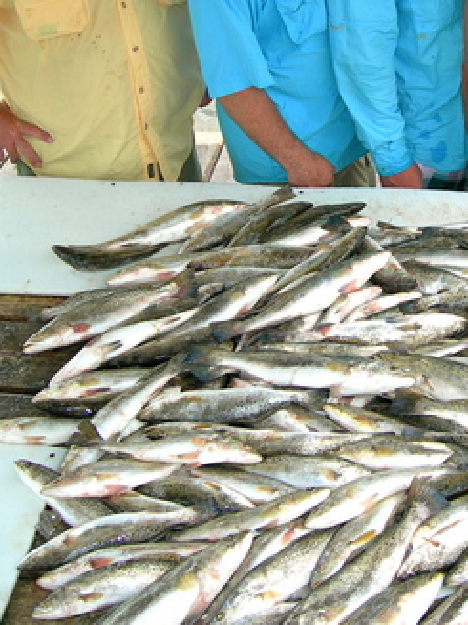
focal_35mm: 62
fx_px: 1118
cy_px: 219
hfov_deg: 23.3
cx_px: 363
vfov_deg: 31.0
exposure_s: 1/313
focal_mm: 7.8
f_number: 2.8
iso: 50
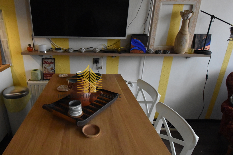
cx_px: 90
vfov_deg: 57.1
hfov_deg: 77.4
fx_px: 142
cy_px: 83
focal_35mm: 22
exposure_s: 1/400
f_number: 4.5
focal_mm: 10
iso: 6400
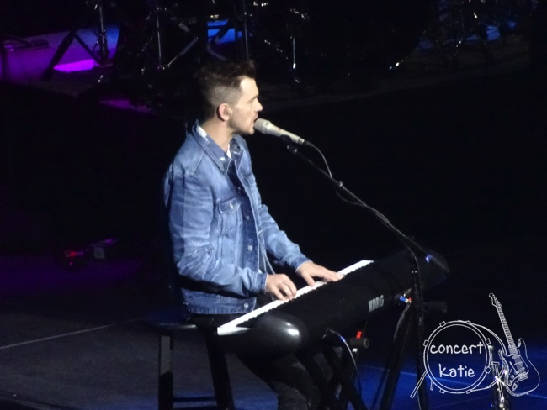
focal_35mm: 720
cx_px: 274
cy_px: 205
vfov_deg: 2.1
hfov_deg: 2.8
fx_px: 11382
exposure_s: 1/80
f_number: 6.4
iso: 3200
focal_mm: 123
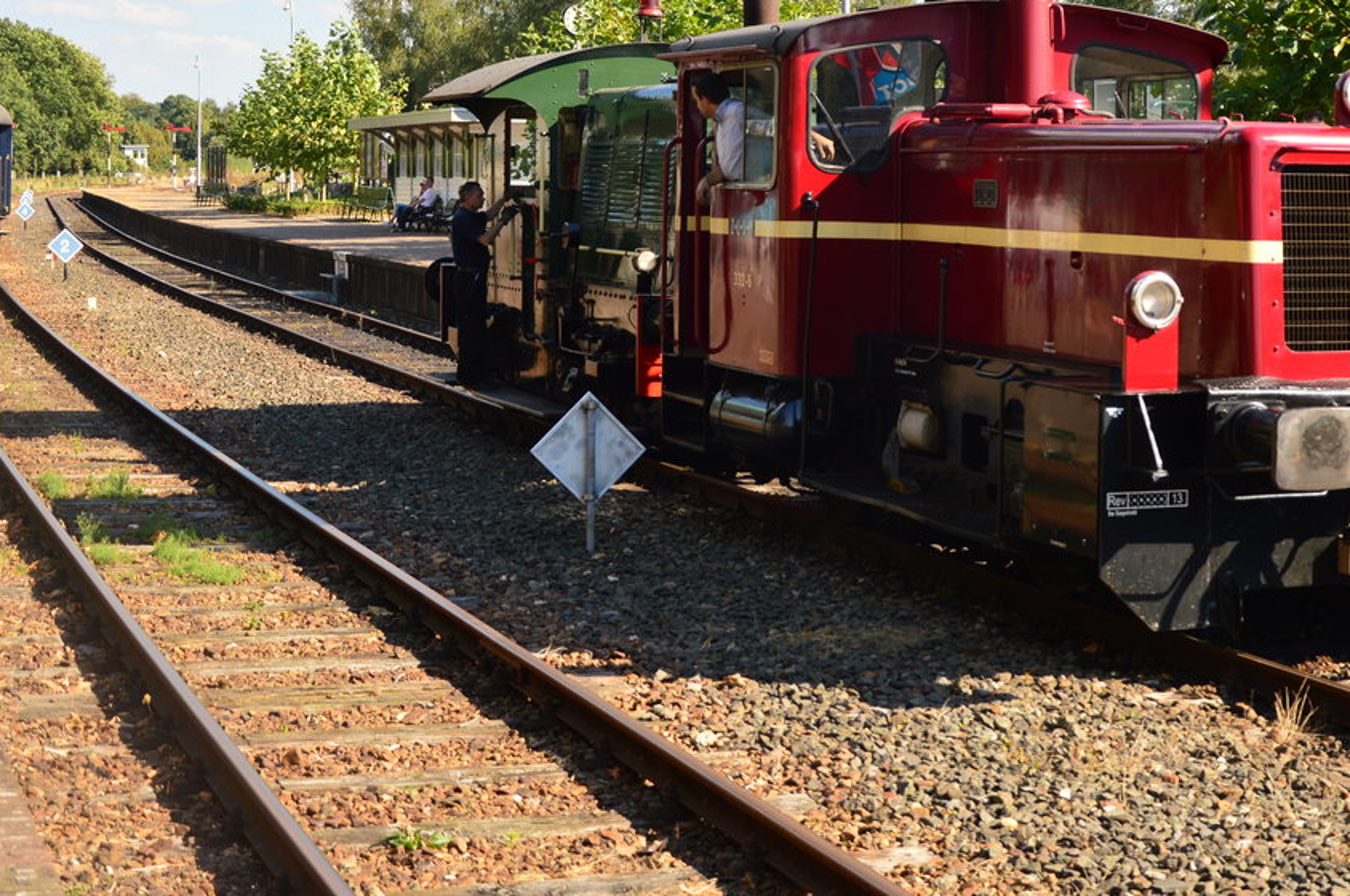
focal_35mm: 64
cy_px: 300
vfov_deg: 21.1
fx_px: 2396
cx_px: 889
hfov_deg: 31.2
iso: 200
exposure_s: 1/500
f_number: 5
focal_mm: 30
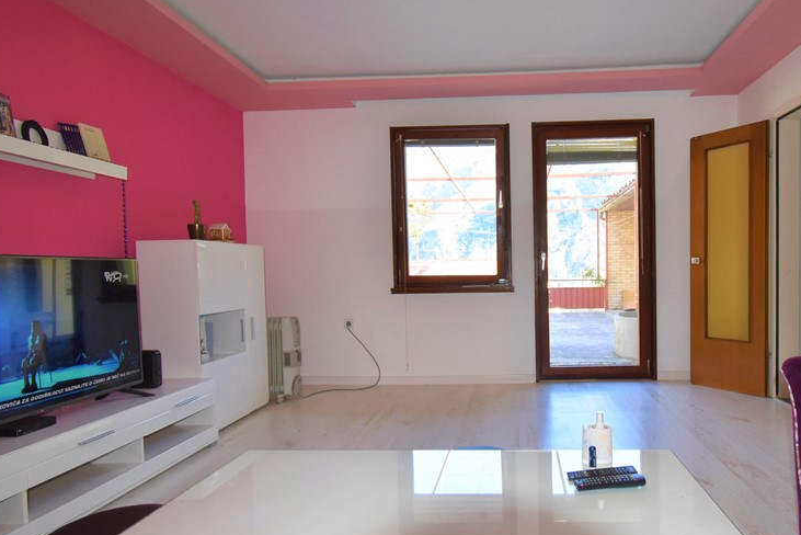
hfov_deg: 79.9
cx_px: 493
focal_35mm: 21
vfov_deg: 59.5
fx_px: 467
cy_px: 284
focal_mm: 10
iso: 800
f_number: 5.6
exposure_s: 1/125
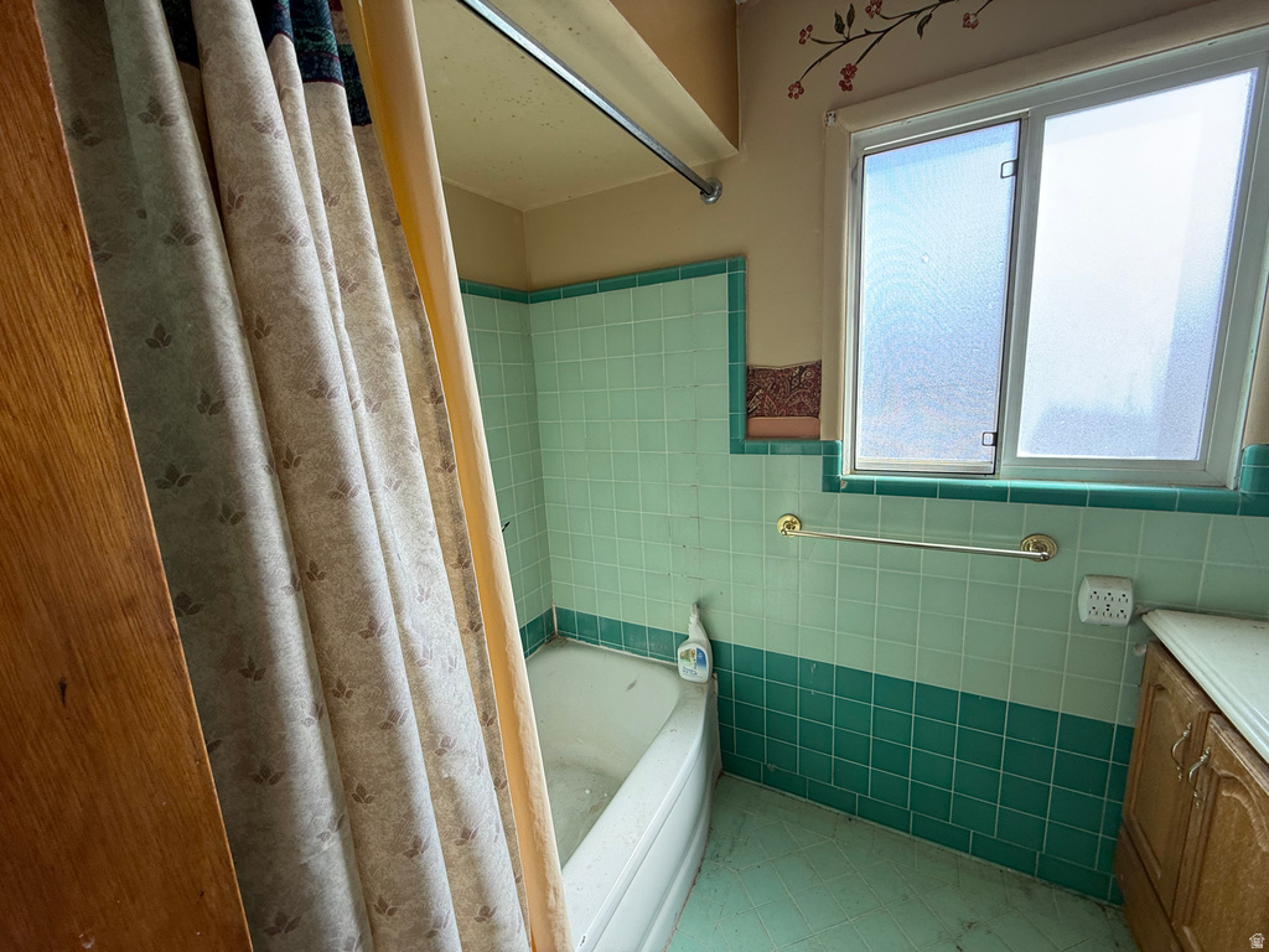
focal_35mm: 14
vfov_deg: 85.7
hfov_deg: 102.1
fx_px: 513
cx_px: 634
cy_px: 476
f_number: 2.2
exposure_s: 1/99
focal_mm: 2.22
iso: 50
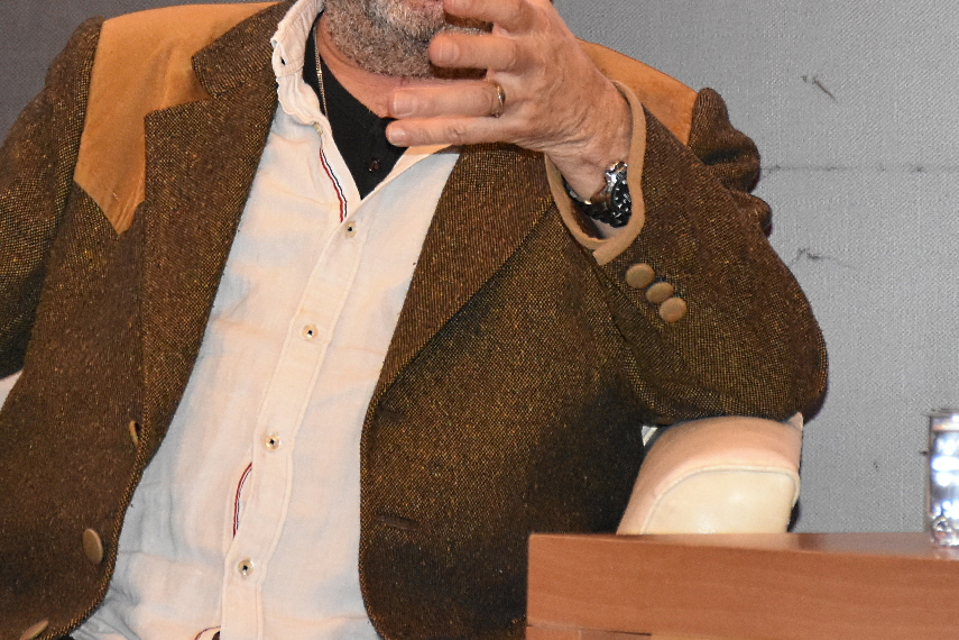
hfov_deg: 5.9
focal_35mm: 351
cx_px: 289
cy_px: -83
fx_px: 9350
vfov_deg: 3.9
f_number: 5.6
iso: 2800
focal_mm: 100
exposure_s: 1/60
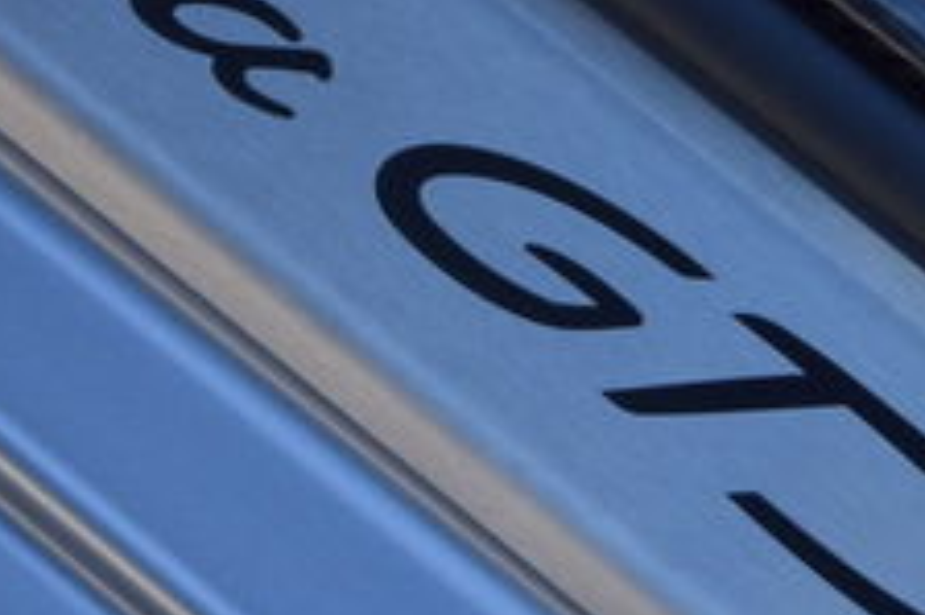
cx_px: 273
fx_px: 9903
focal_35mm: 386
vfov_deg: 3.6
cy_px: 128
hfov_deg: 5.3
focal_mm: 75
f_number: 5.3
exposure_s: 1/400
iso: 400
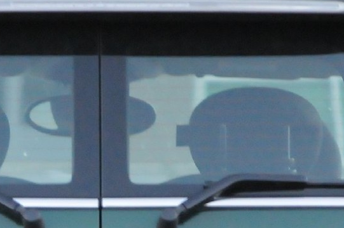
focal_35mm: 936
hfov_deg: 2.2
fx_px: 8934
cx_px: 100
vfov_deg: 1.5
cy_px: 342
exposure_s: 1/100
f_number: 5
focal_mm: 135
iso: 2000
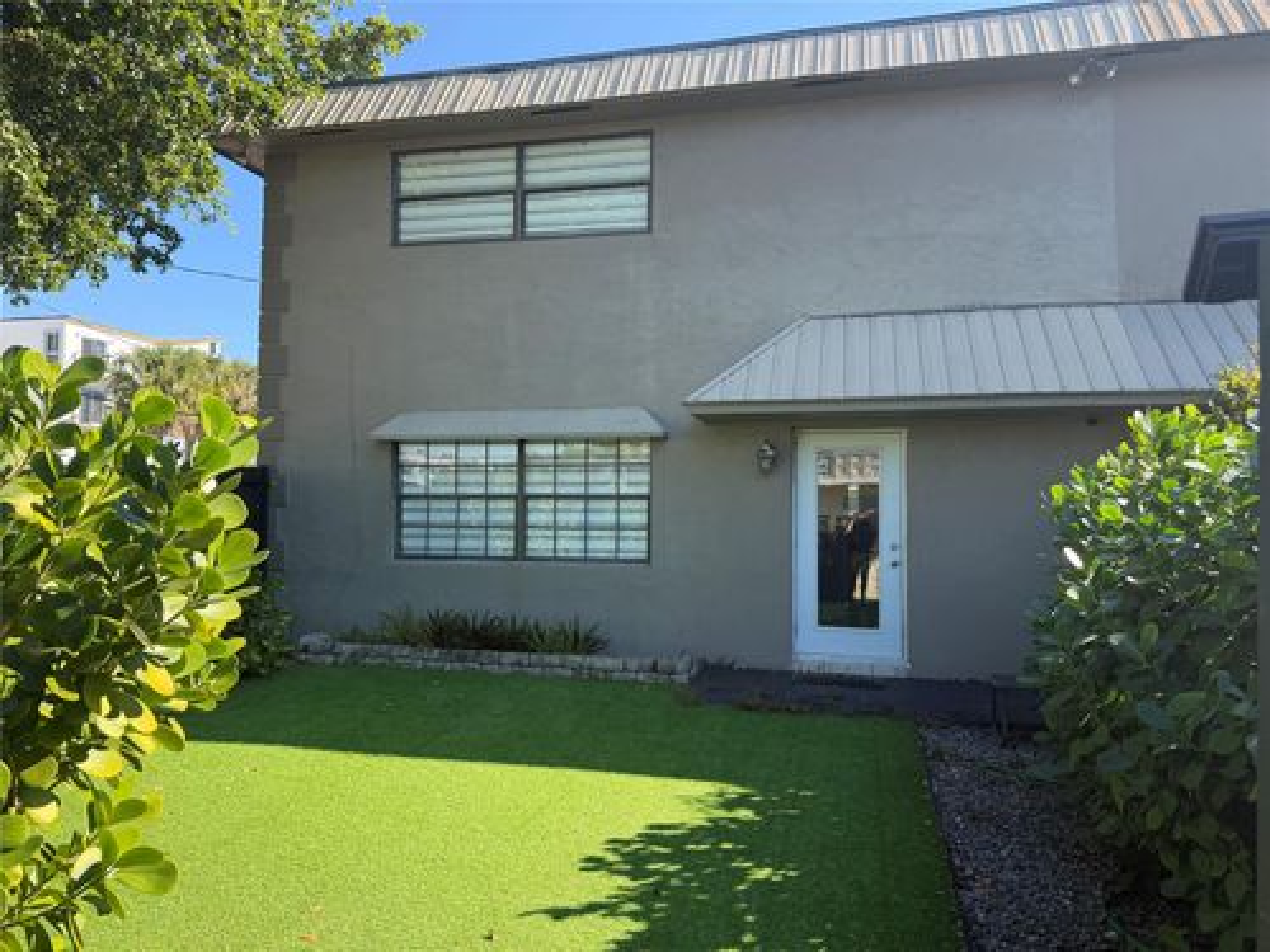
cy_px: 476
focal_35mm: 24
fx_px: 881
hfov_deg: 71.6
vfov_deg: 56.8
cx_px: 635
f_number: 1.78
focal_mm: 6.76
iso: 100
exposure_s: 1/1337
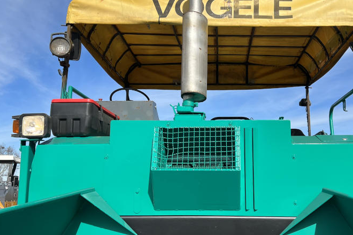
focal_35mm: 41
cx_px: 205
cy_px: 123
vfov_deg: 32.6
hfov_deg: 47.2
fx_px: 402
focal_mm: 5.7
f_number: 1.5
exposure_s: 1/5076
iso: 50
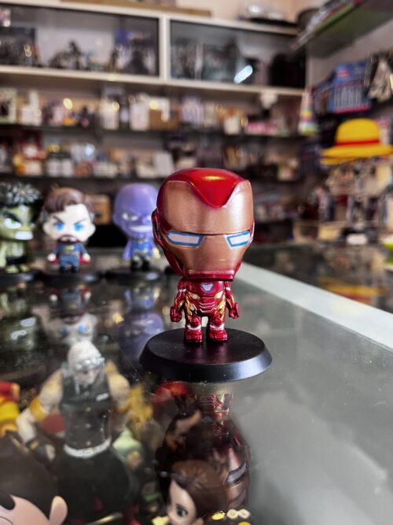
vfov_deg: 67.3
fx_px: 394
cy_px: 262
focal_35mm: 26
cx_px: 196
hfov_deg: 53.0
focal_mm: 5.1
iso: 80
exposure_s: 1/50
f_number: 1.6
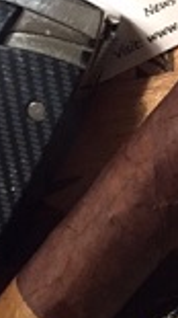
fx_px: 790
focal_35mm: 94
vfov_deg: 22.4
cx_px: 322
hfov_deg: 11.8
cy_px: 59
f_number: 2.2
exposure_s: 1/30
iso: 250
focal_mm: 4.15
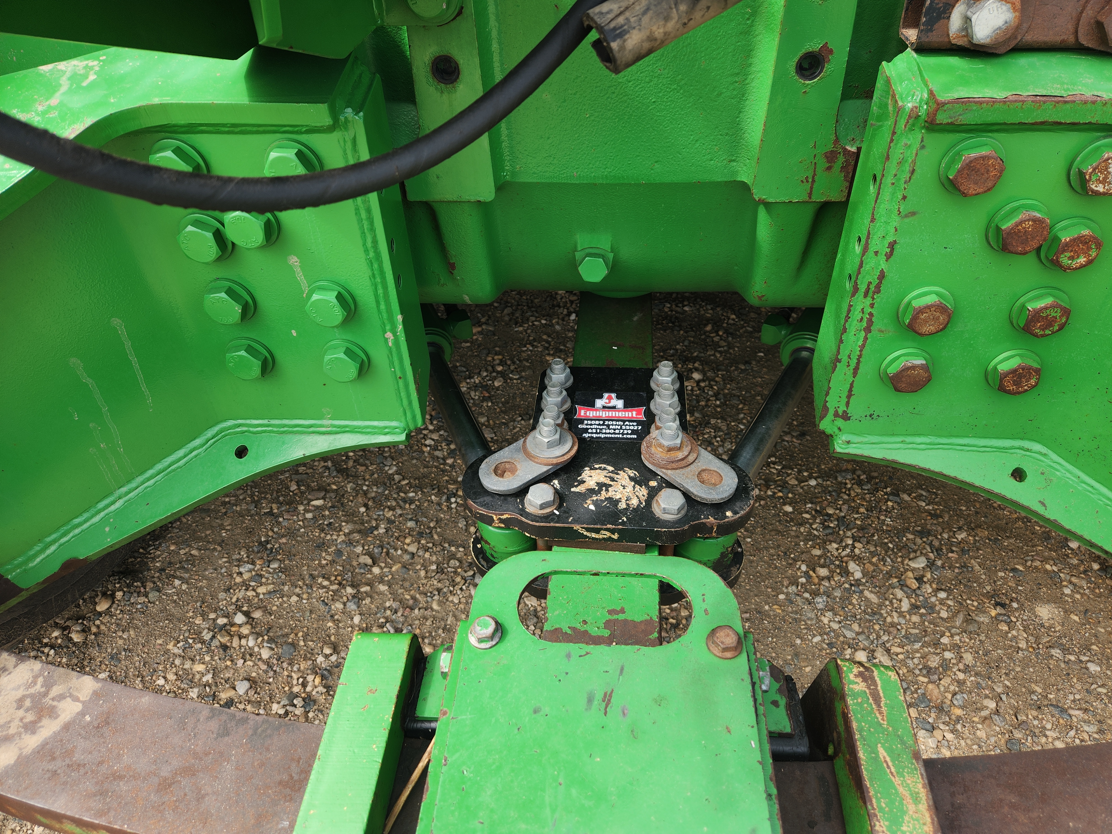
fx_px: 739
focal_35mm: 23
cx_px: 556
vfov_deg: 58.9
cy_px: 417
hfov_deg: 73.9
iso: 20
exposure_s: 1/282
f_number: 1.8
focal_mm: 5.4
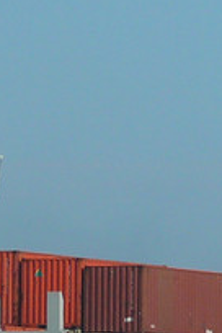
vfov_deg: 2.1
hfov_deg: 1.4
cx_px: 553
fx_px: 9046
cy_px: 375
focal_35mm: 978
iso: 100
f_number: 7.1
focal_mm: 38.1
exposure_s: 1/400
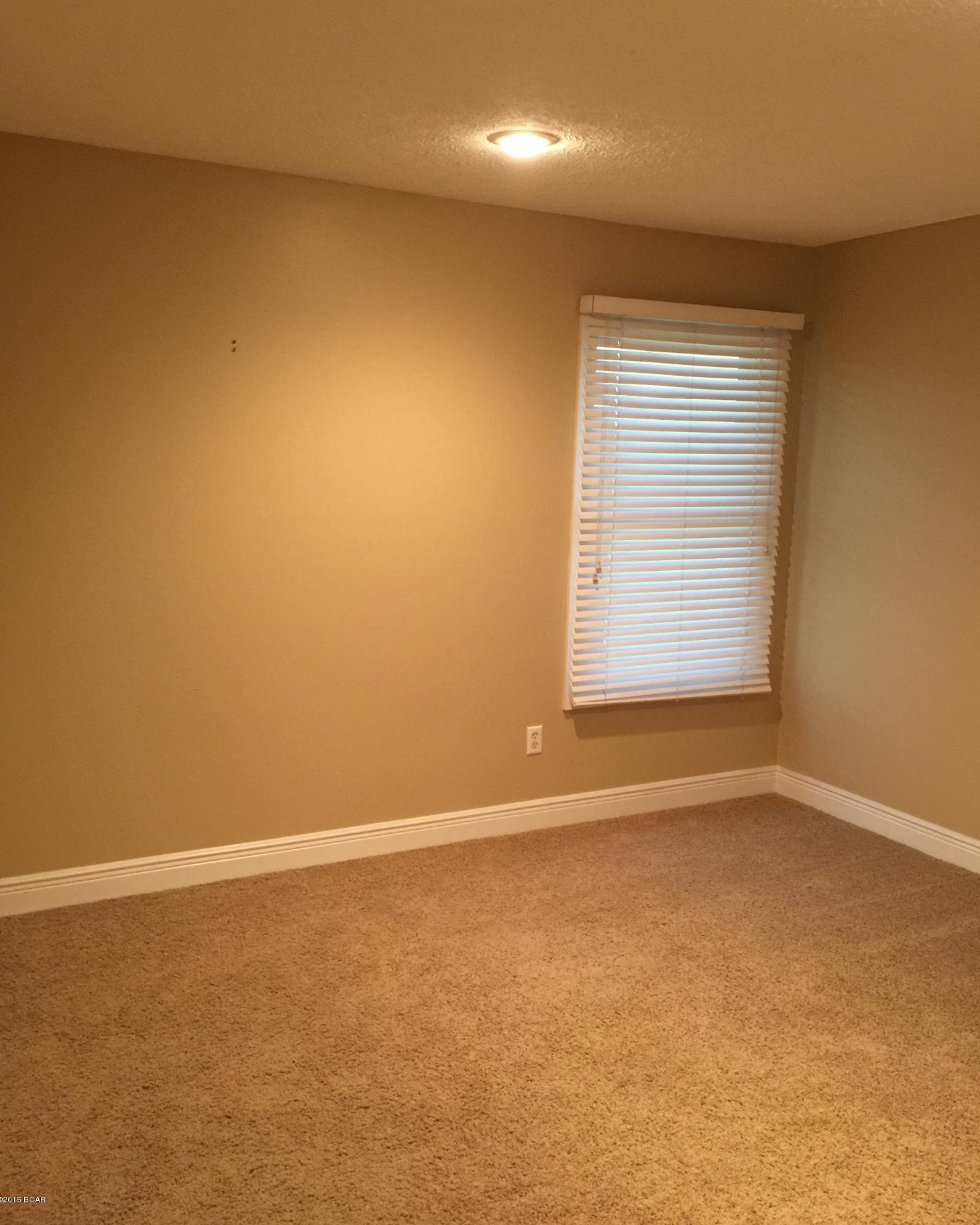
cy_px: 571
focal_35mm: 31
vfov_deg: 57.1
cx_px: 496
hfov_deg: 47.1
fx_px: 1124
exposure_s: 1/15
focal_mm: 4.15
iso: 100
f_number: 2.2
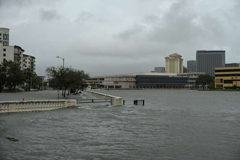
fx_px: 340
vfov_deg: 26.5
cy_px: 80
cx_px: 120
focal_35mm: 51
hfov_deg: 38.9
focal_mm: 34
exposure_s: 1/250
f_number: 5.6
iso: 160
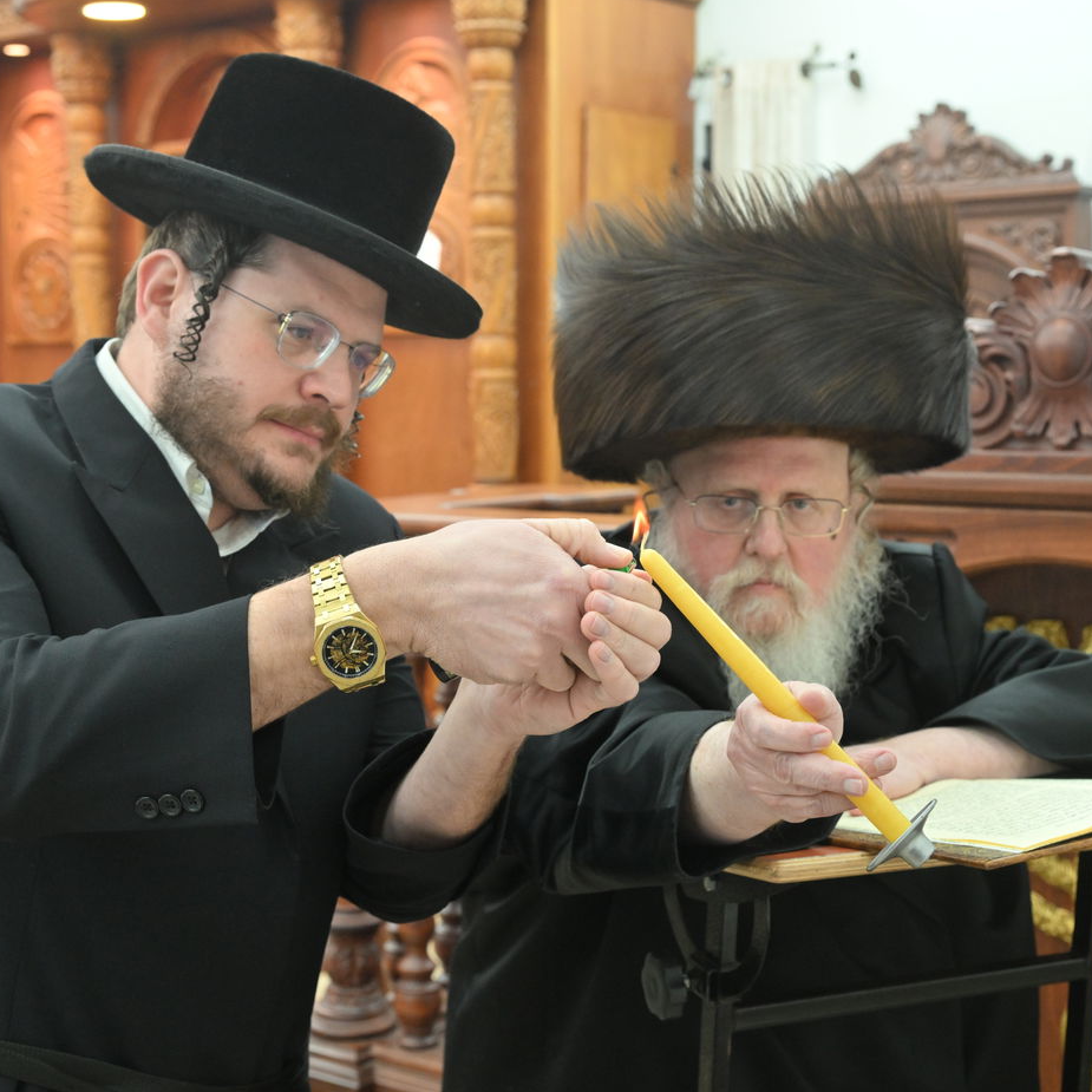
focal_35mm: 54
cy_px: 548
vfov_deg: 31.6
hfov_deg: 31.6
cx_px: 552
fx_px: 1927
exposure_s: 1/200
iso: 2000
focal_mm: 42
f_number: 5.6
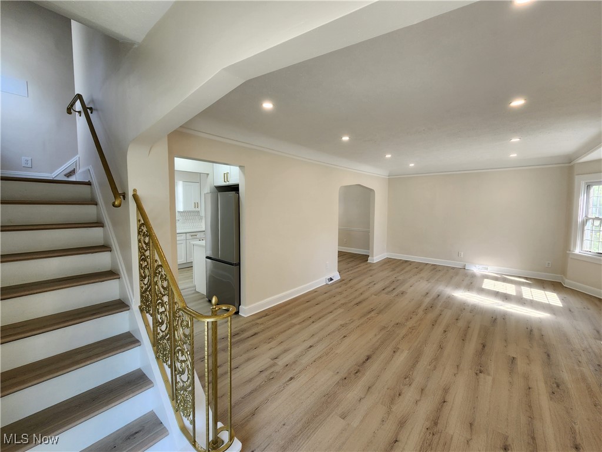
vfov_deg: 89.9
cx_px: 301
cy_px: 226
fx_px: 226
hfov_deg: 106.2
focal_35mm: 13
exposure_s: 1/120
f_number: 2.2
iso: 100
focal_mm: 2.2
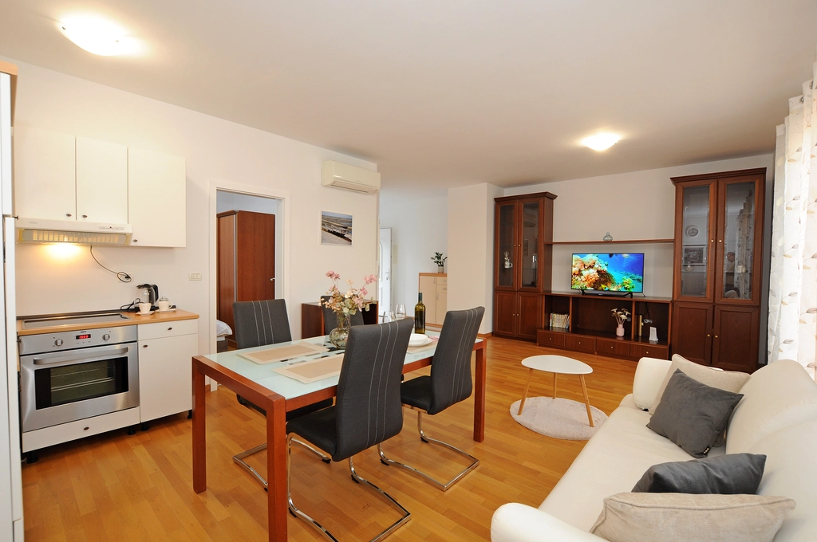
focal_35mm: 15
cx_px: 408
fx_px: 340
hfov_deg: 100.5
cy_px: 271
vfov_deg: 77.2
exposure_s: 1/2.5
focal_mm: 10
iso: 200
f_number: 10
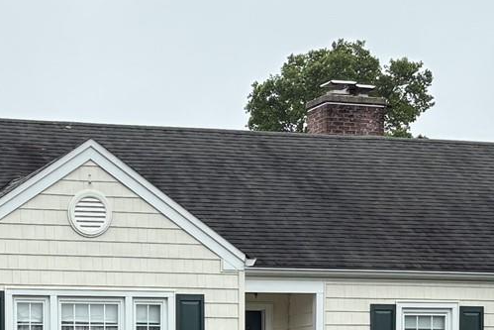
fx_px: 1524
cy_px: 441
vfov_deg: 12.0
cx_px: 44
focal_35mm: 111
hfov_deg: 18.1
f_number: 1.6
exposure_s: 1/2208
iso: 50
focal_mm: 5.96
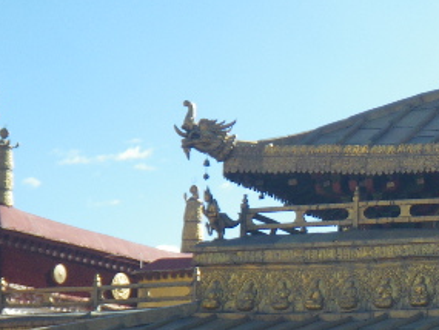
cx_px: 533
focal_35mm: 174
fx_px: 2208
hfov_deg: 11.1
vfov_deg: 8.5
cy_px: 245
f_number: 4.6
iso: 50
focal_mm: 11.1
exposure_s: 1/125
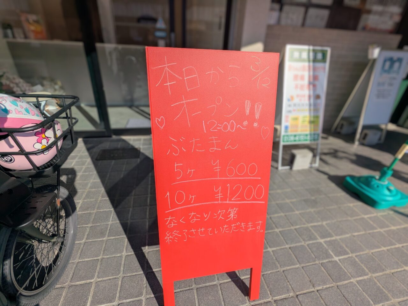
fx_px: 189
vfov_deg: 78.1
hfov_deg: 94.5
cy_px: 153
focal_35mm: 16
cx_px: 204
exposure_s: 1/5464
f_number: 2.2
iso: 62
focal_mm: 2.35
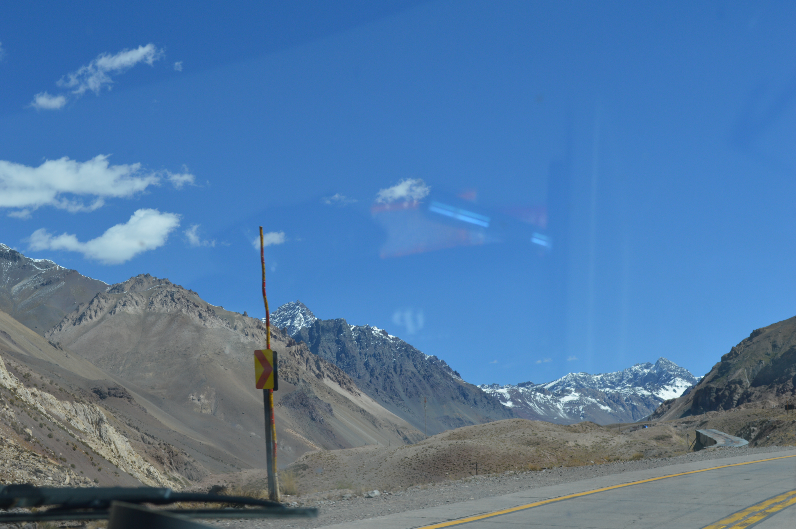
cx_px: 398
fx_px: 1259
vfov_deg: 23.7
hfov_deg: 35.1
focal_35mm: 57
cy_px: 264
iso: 100
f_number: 8
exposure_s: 1/250
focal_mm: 38
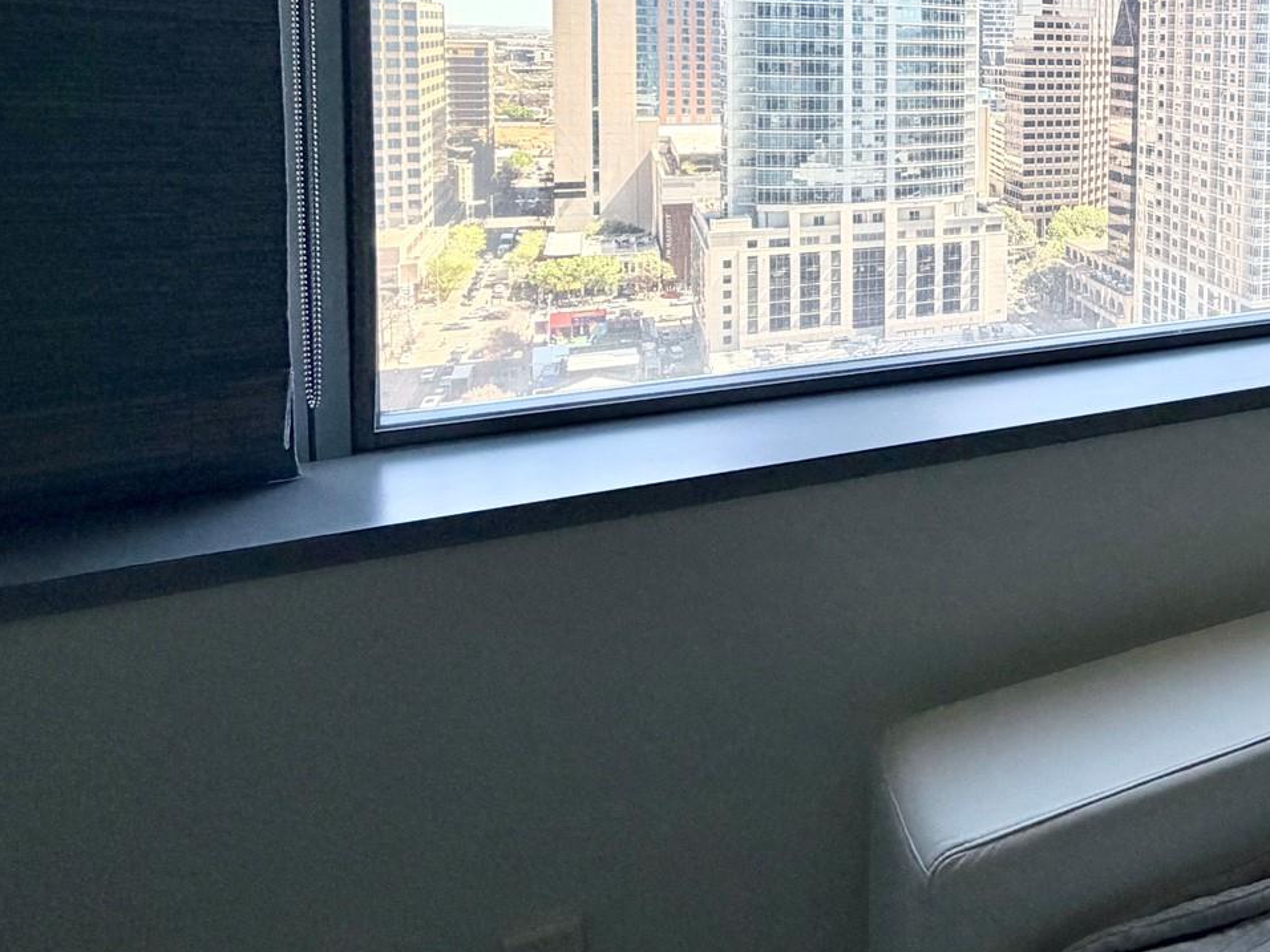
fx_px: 1101
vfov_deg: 43.1
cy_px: 108
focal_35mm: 30
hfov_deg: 50.3
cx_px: 1230
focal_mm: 2.22
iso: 64
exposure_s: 1/502
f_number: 2.2
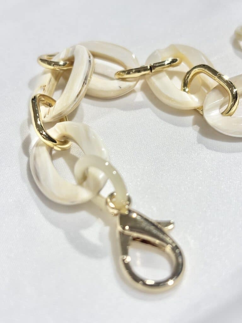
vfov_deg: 36.8
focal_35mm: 52
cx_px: 121
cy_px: 162
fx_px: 485
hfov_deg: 28.0
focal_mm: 5.96
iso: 32
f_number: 1.6
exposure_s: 1/260
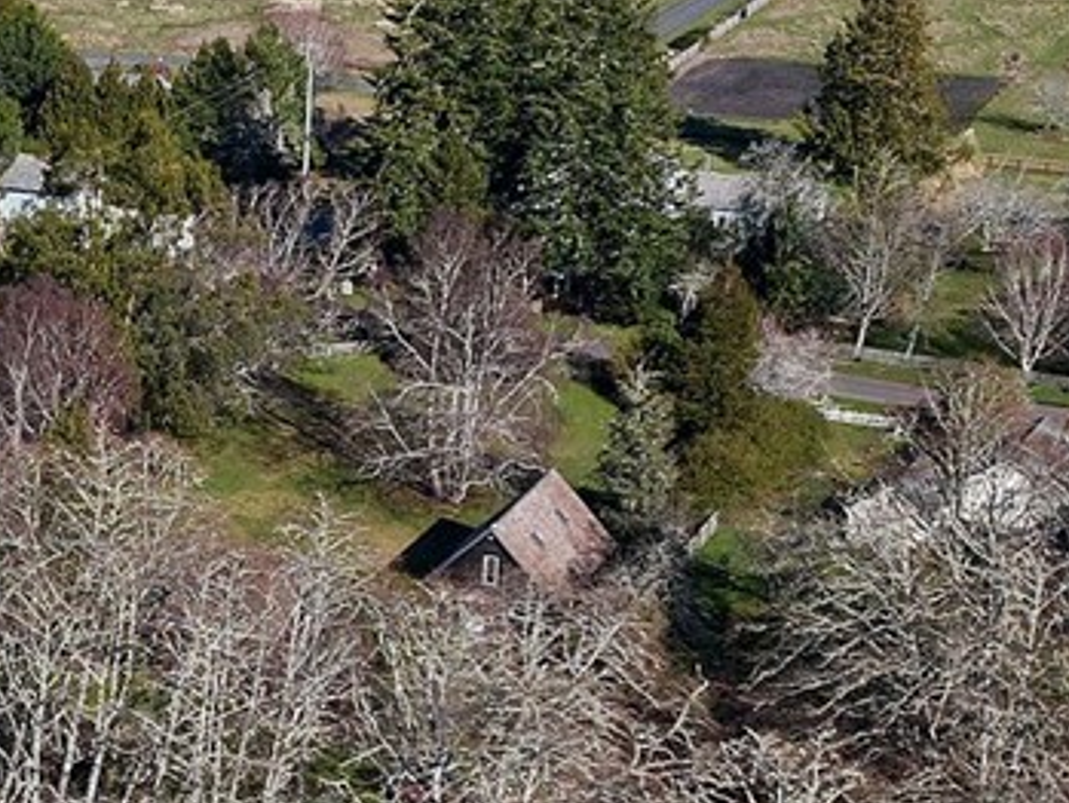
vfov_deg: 13.4
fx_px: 3398
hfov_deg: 17.3
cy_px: 697
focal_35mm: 110
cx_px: -93
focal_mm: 12.29
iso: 170
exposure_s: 1/1600
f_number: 2.8
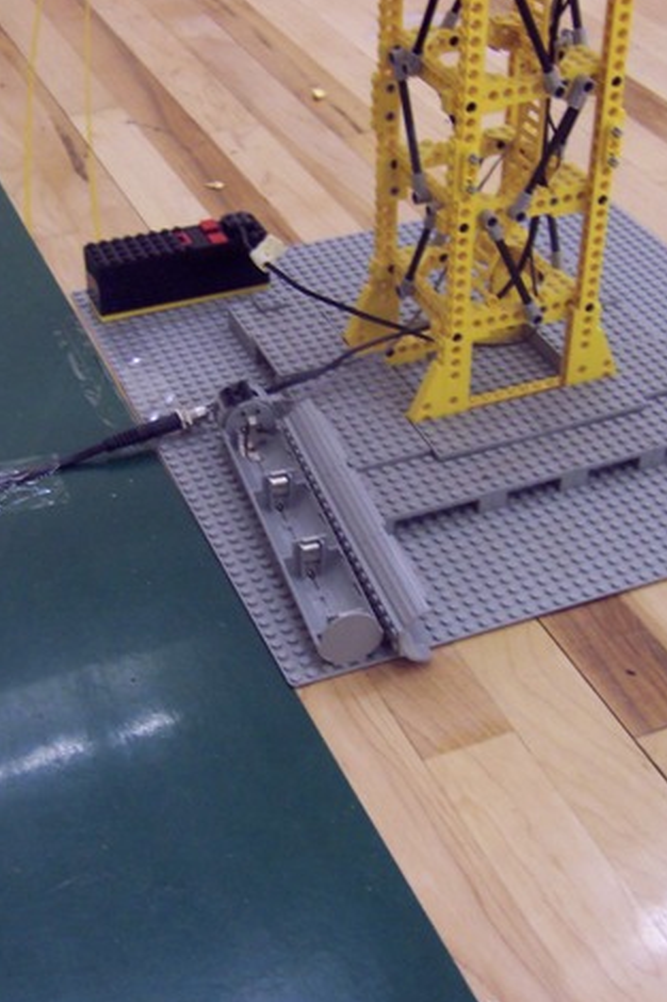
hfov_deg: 26.4
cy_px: 499
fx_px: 1418
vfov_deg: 38.9
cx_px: 266
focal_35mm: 51
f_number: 2.8
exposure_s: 1/10
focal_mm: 5.6
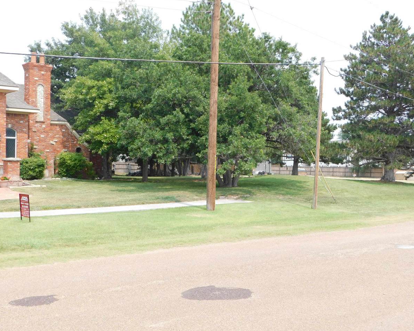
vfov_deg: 35.7
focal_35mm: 42
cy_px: 165
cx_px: 209
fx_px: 515
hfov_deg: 43.8
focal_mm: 7.1
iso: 125
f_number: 3.6
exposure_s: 1/500
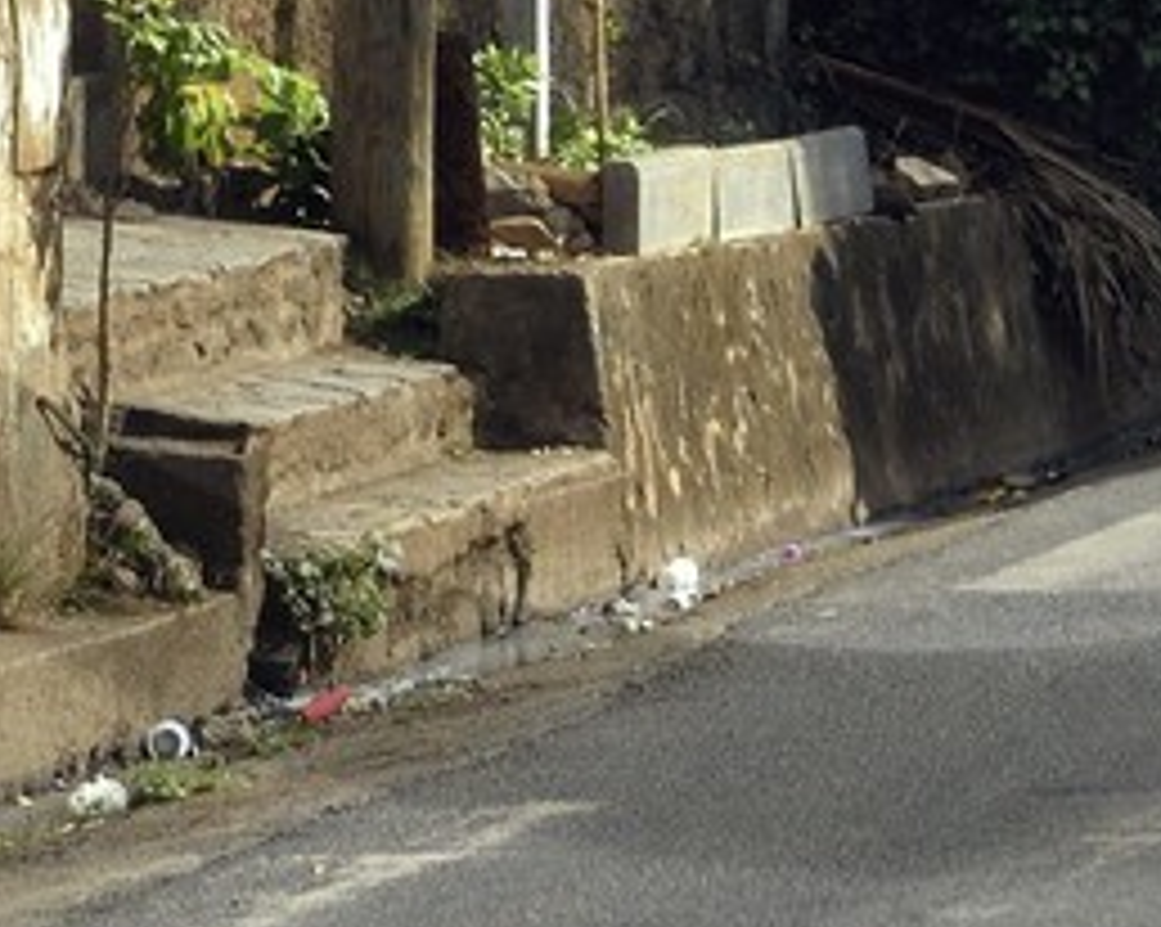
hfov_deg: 5.1
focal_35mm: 378
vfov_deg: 4.0
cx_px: 927
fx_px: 12979
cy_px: -999
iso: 800
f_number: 18
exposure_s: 1/400
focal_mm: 65
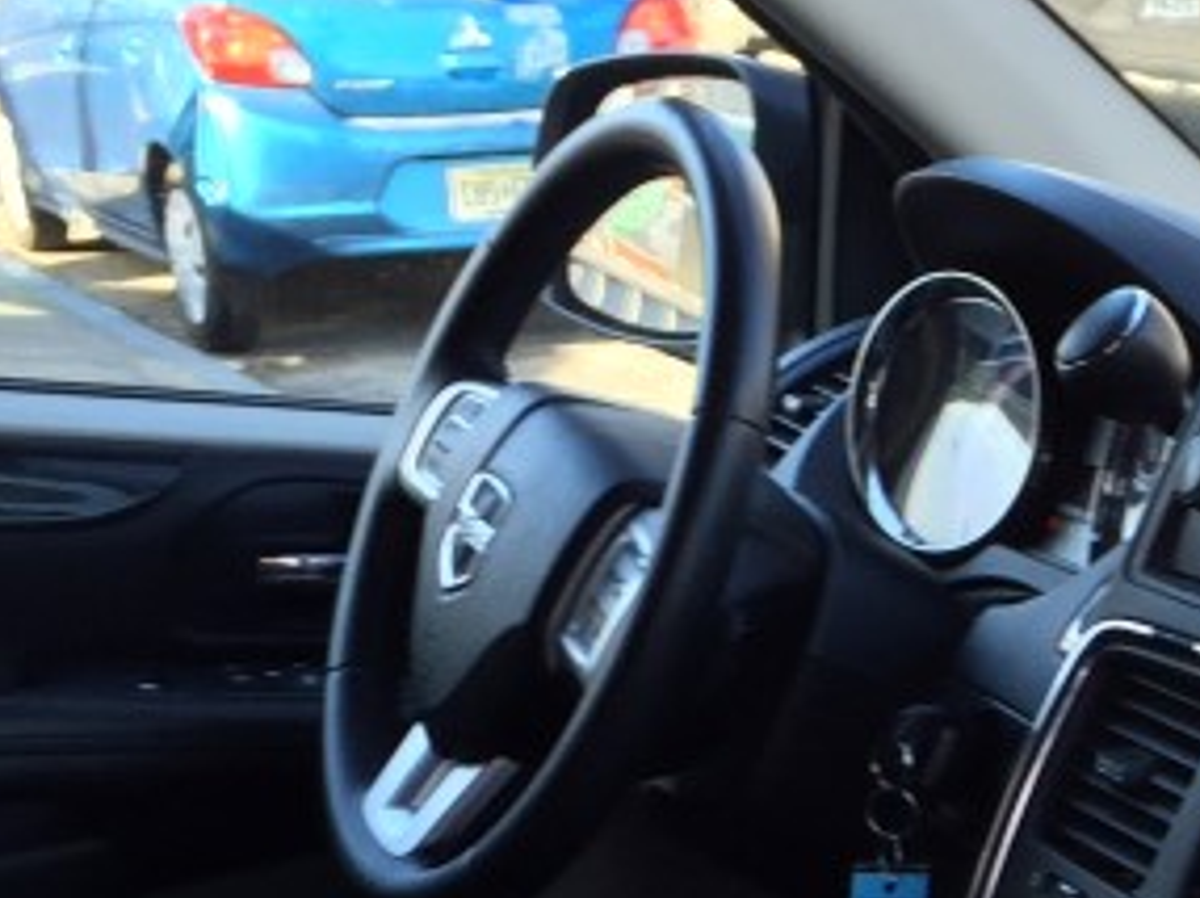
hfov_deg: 18.1
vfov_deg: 13.5
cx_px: 1401
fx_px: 3602
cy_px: 1255
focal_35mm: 104
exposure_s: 1/60
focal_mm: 4.15
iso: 32
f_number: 2.2
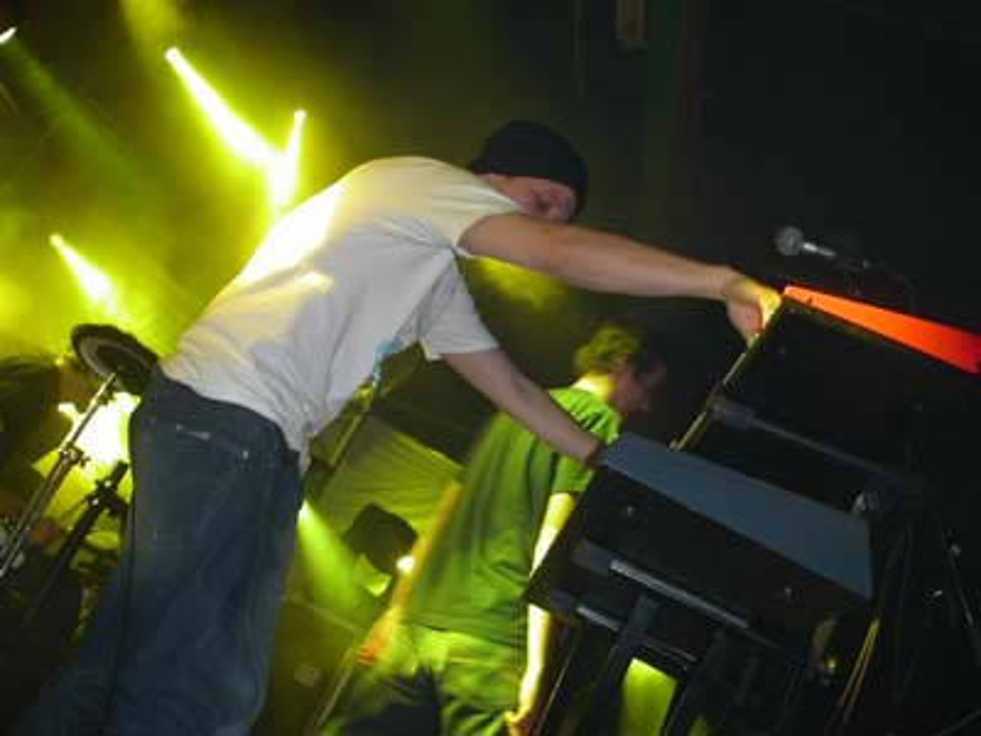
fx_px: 1077
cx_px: 490
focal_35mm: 38
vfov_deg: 37.7
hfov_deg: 49.0
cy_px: 368
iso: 100
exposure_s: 1/30
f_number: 2.8
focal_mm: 7.8
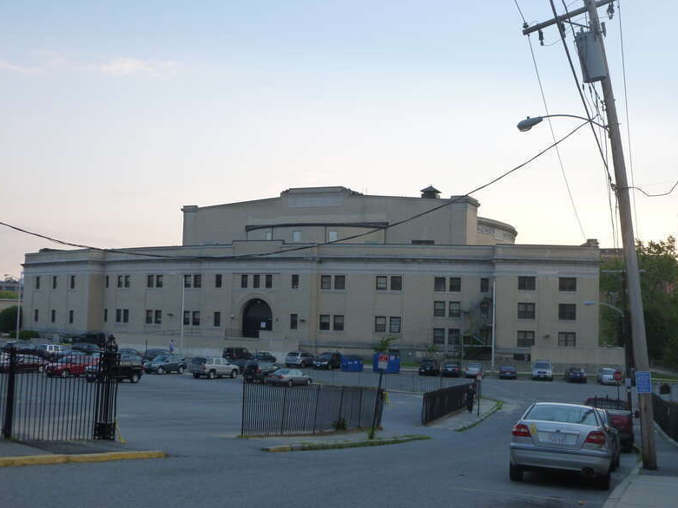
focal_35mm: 42
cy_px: 250
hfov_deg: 44.8
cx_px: 344
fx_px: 823
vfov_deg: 34.4
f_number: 3.7
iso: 160
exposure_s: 1/250
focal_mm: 7.4
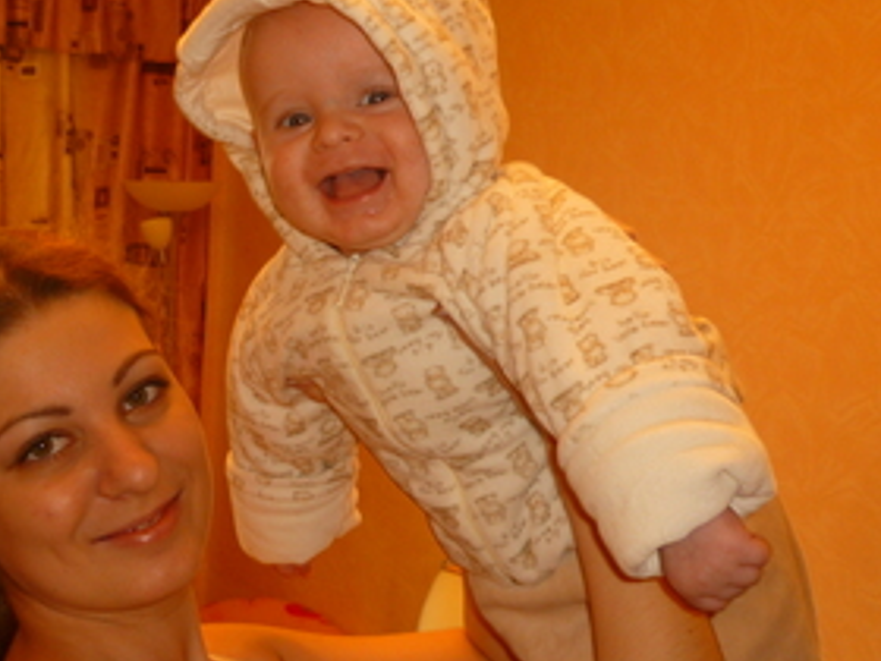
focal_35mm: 53
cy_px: 302
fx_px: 1349
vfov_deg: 27.5
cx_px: 205
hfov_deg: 35.3
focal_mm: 5.5
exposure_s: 1/30
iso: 100
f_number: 2.8
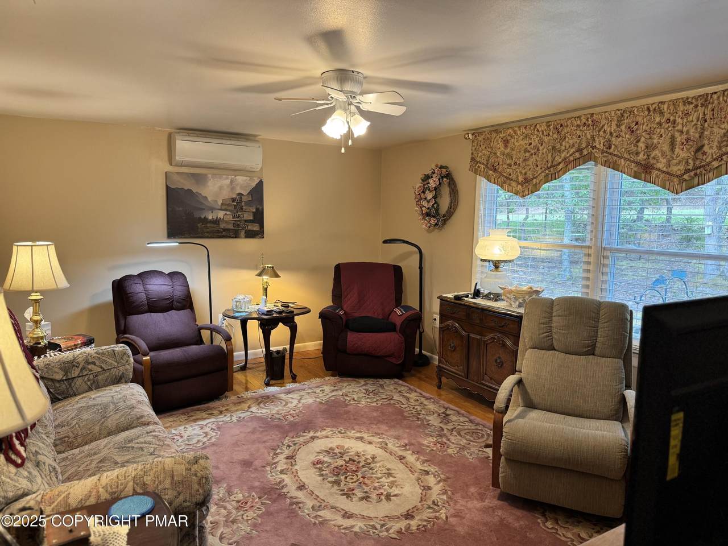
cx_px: 364
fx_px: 505
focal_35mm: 24
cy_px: 273
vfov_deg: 56.8
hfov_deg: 71.6
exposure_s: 1/60
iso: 125
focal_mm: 6.76
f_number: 1.78
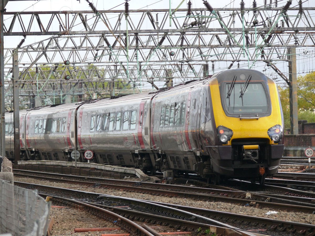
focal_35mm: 226
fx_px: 2057
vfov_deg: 6.6
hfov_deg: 8.8
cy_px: 118
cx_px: 158
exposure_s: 1/160
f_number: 4
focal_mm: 47.8
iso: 100
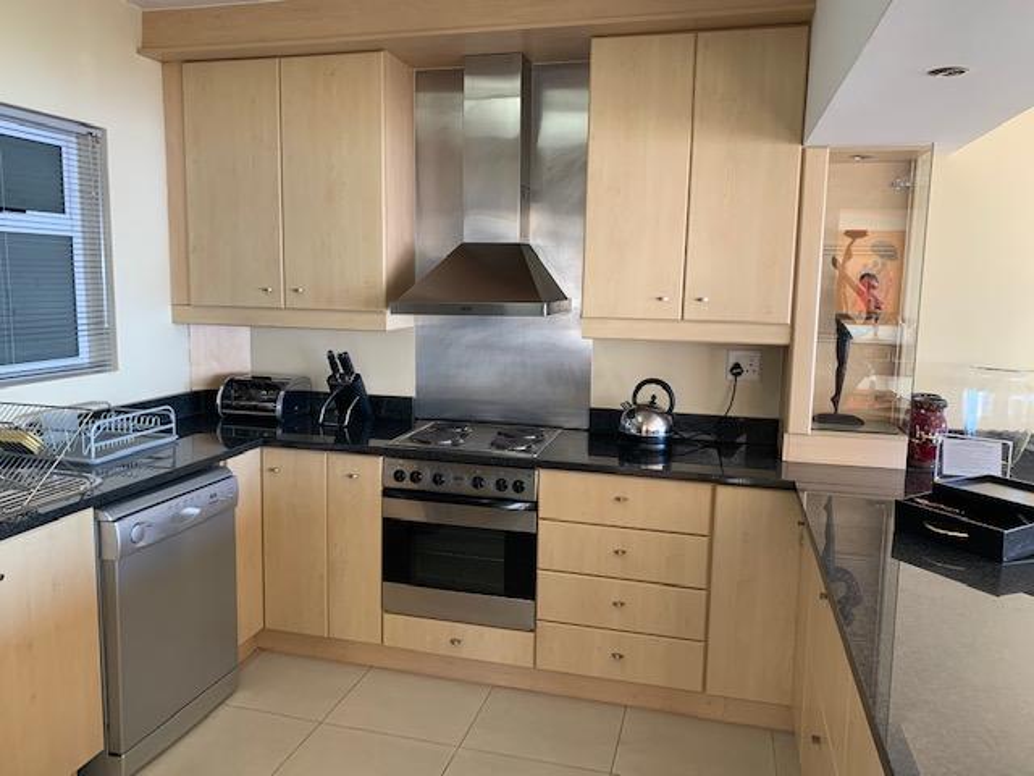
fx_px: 777
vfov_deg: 53.1
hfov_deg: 67.3
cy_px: 388
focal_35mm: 26
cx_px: 517
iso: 64
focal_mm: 4.25
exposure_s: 1/50
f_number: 1.8
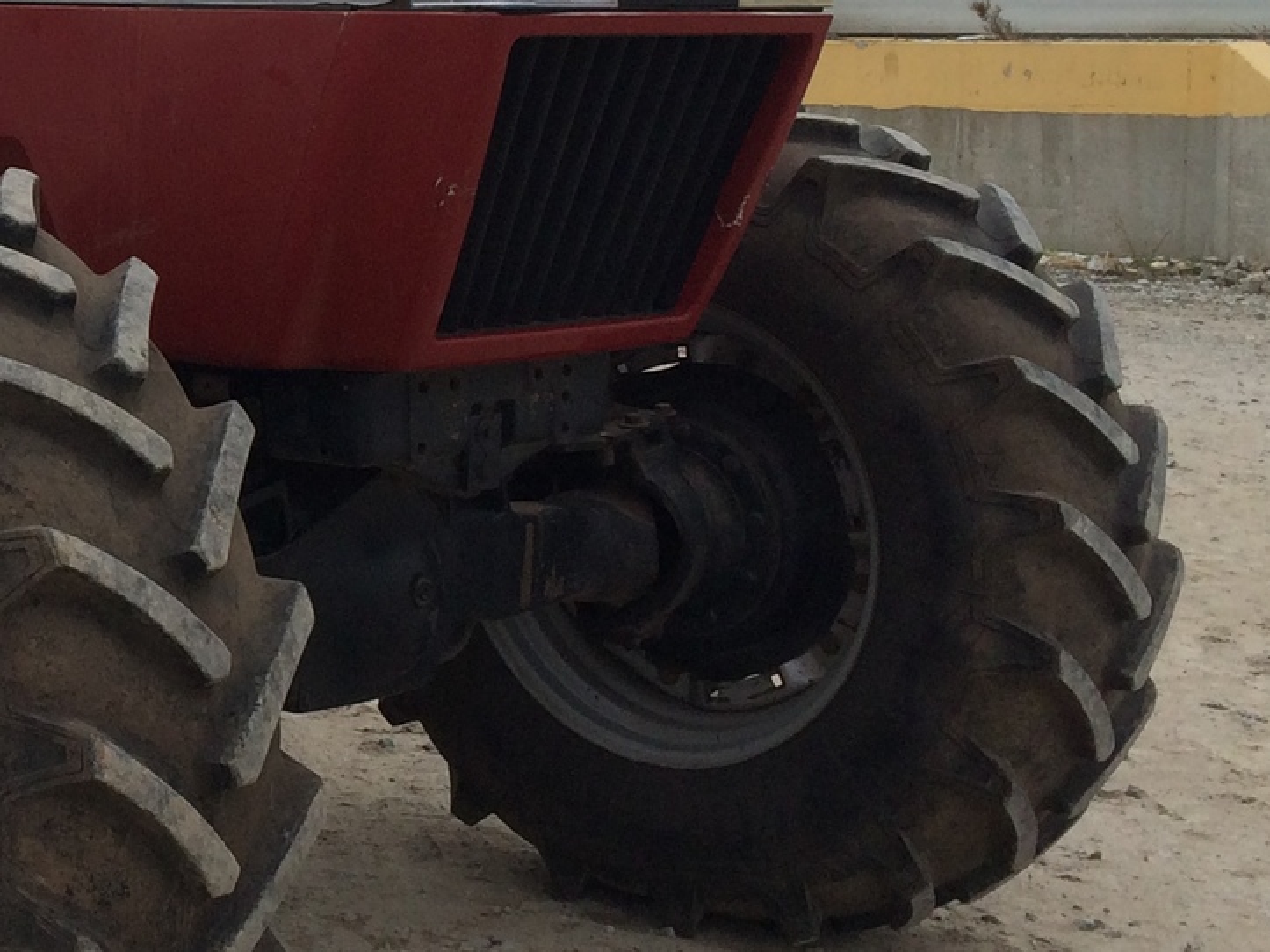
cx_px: -225
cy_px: 169
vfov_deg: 17.2
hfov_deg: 21.5
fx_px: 3118
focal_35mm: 85
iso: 32
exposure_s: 1/1466
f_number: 2.2
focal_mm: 4.12
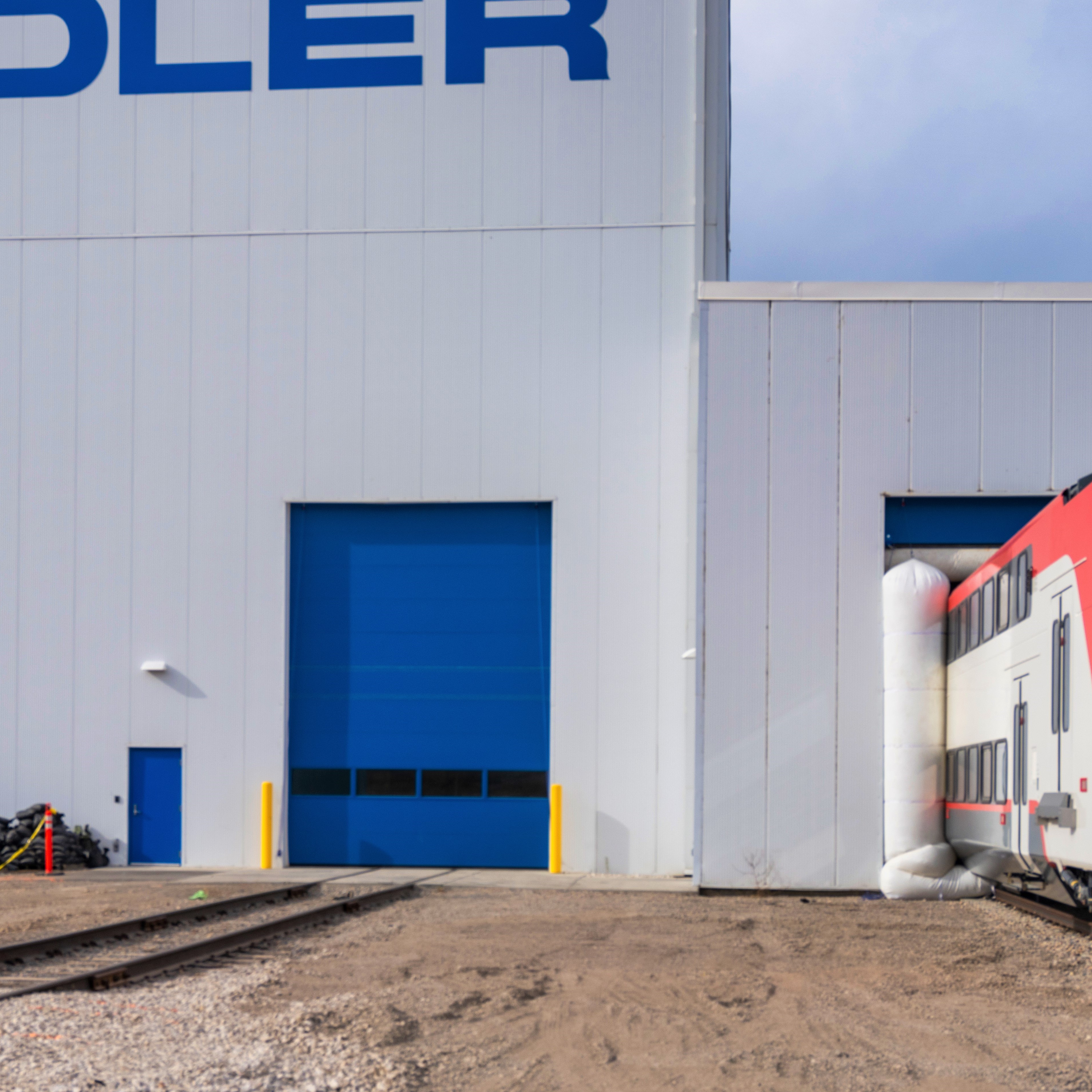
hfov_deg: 28.1
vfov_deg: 28.1
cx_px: 419
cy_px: 682
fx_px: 2177
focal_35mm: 61
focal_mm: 30
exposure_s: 1/500
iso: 100
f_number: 6.3
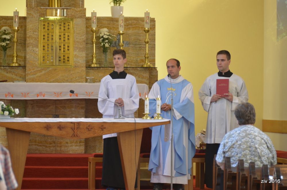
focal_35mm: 255
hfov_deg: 8.1
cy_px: 95
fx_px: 2028
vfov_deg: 5.4
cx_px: 144
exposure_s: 1/40
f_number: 5.6
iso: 500
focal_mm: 170
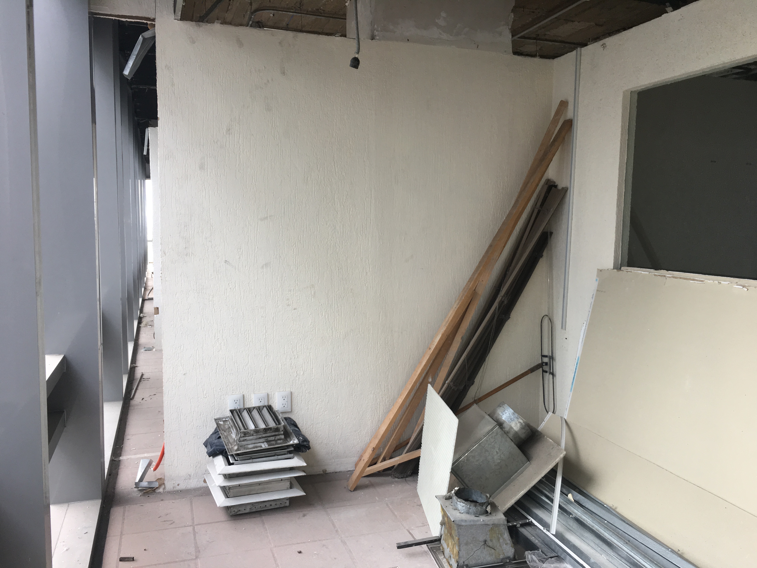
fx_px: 634
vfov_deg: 48.2
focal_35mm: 29
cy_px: 284
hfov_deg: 61.7
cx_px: 378
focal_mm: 4.15
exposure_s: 1/30
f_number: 2.2
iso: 32
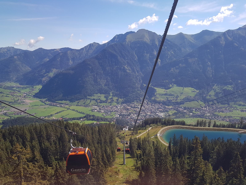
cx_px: 123
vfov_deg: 53.1
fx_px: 185
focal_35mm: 26
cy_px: 92
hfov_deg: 67.3
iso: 50
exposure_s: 1/277
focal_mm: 4.2
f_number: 1.7
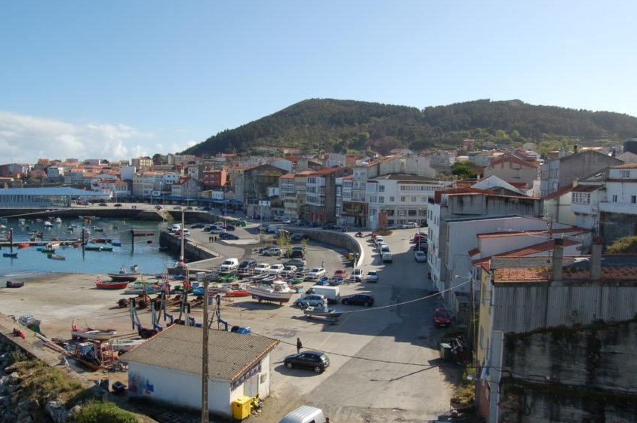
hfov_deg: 58.7
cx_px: 297
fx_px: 566
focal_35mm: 32
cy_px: 212
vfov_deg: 41.0
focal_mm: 18
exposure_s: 1/320
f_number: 9
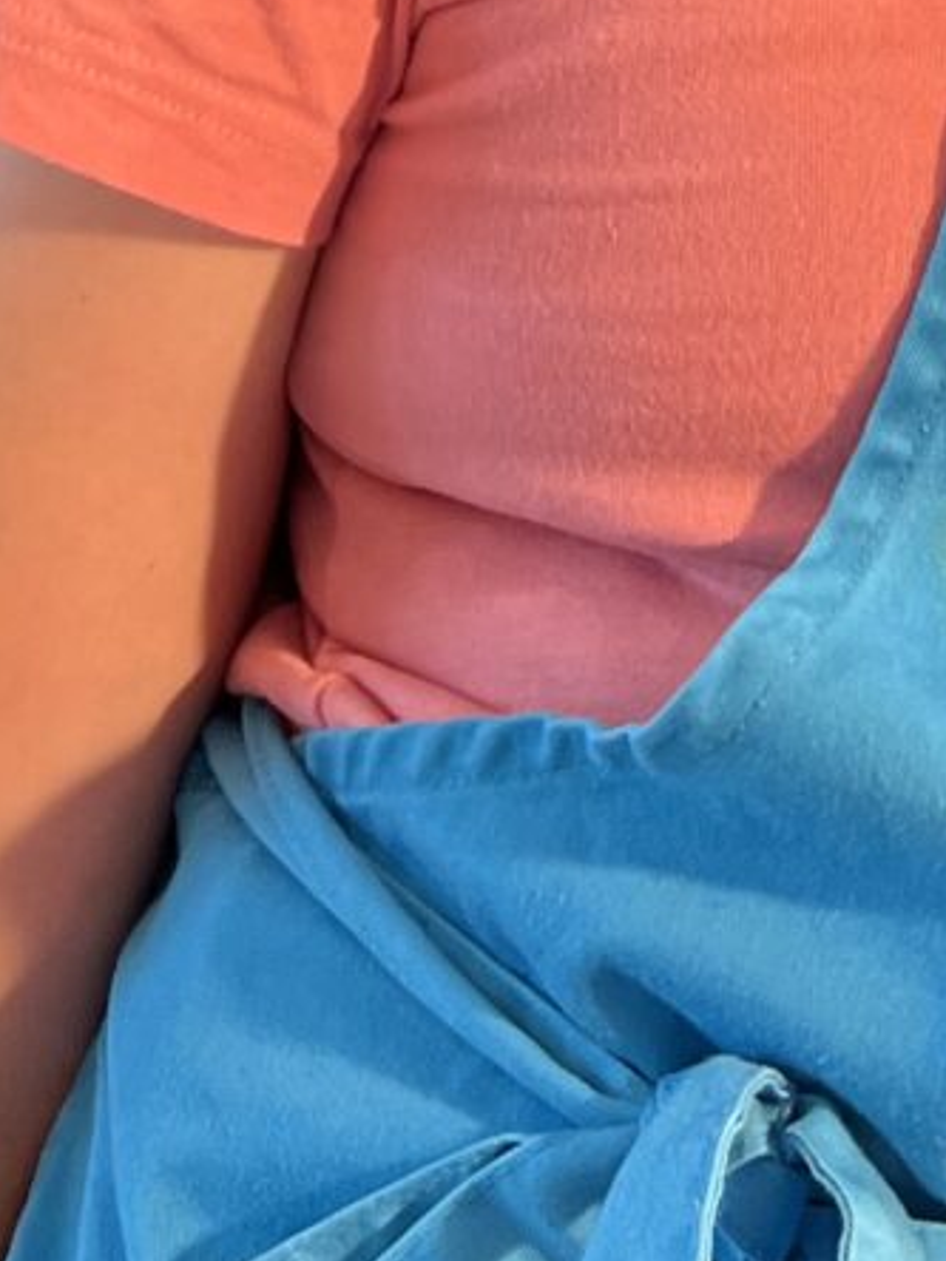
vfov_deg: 14.4
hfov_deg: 12.1
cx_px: 1040
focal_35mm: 120
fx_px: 4373
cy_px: -1045
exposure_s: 1/50
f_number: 1.5
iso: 125
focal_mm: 5.7
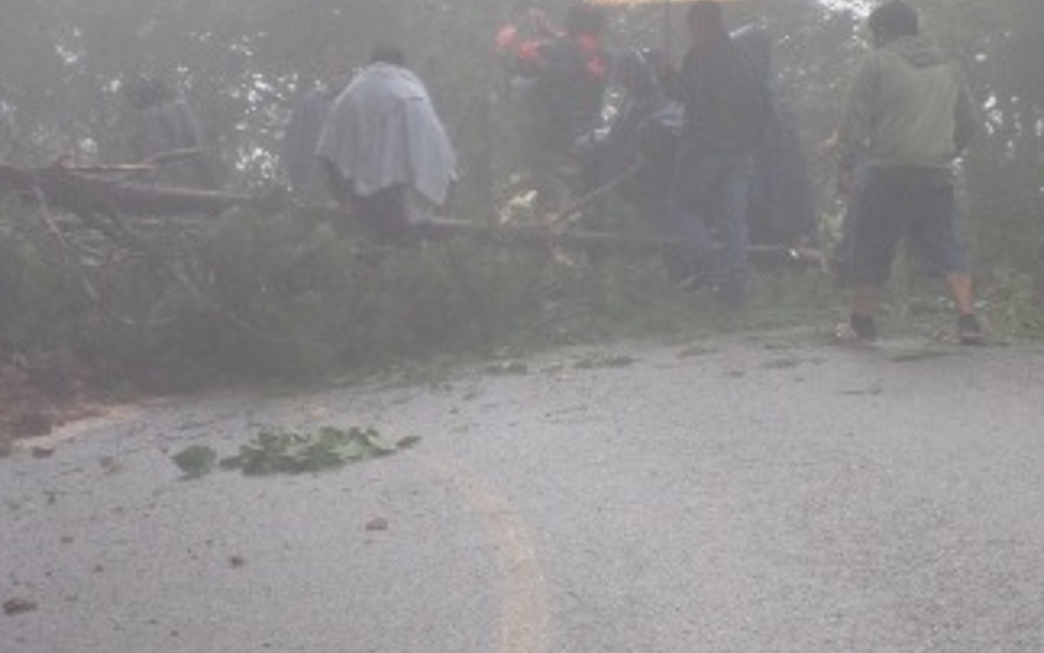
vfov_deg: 7.1
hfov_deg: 11.4
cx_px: 676
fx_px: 5236
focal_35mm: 184
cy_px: 187
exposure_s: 1/60
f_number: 6.3
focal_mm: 22.5
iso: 200
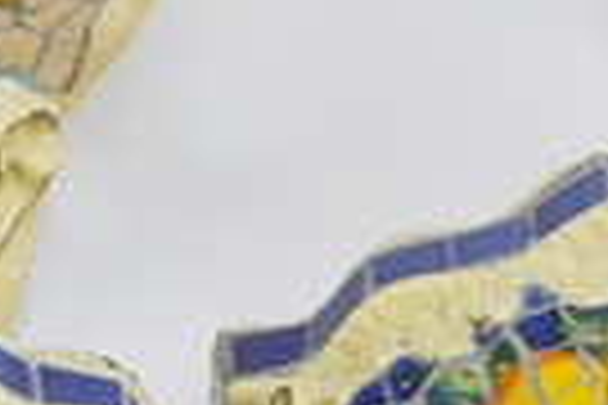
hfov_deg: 9.5
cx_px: -126
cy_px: 567
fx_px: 3614
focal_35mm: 214
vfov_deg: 6.4
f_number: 7.1
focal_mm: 32
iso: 200
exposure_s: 1/200
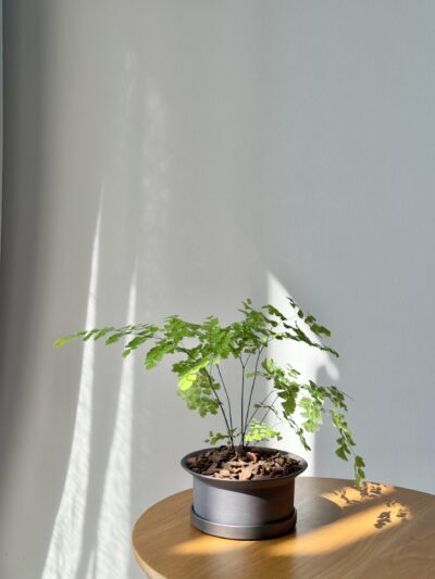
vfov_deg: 39.6
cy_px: 290
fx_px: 804
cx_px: 218
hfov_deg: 30.3
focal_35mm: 48
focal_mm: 6.76
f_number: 1.78
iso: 64
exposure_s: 1/477
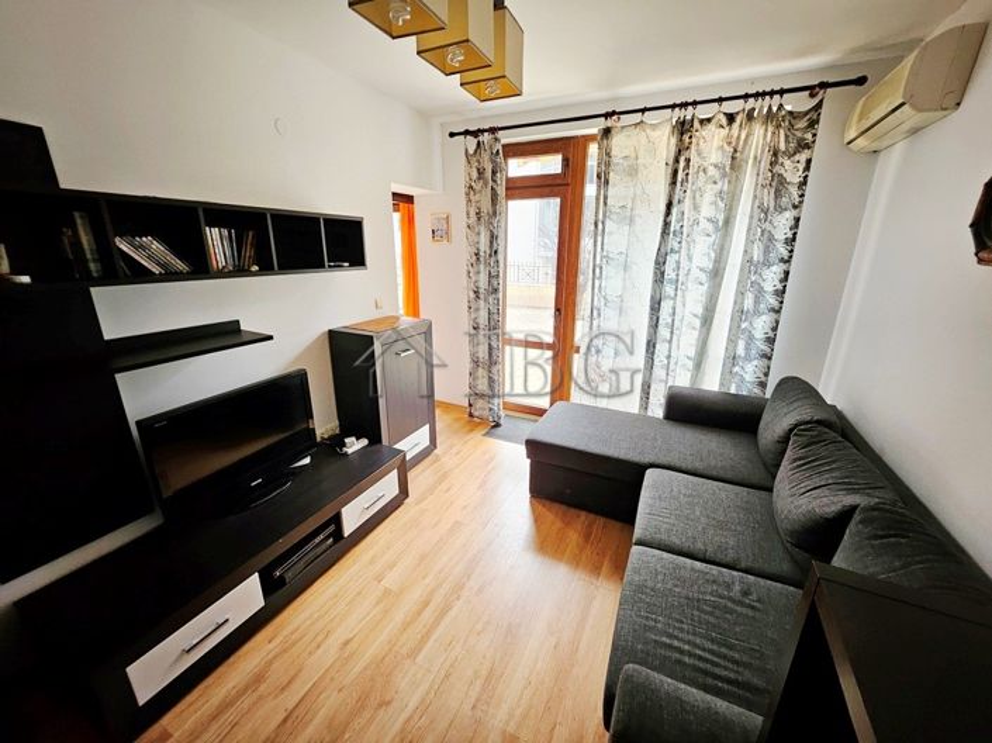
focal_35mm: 13
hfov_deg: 106.2
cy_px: 372
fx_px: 372
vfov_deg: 89.9
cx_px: 496
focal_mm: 1.7
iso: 125
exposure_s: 1/50
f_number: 2.2
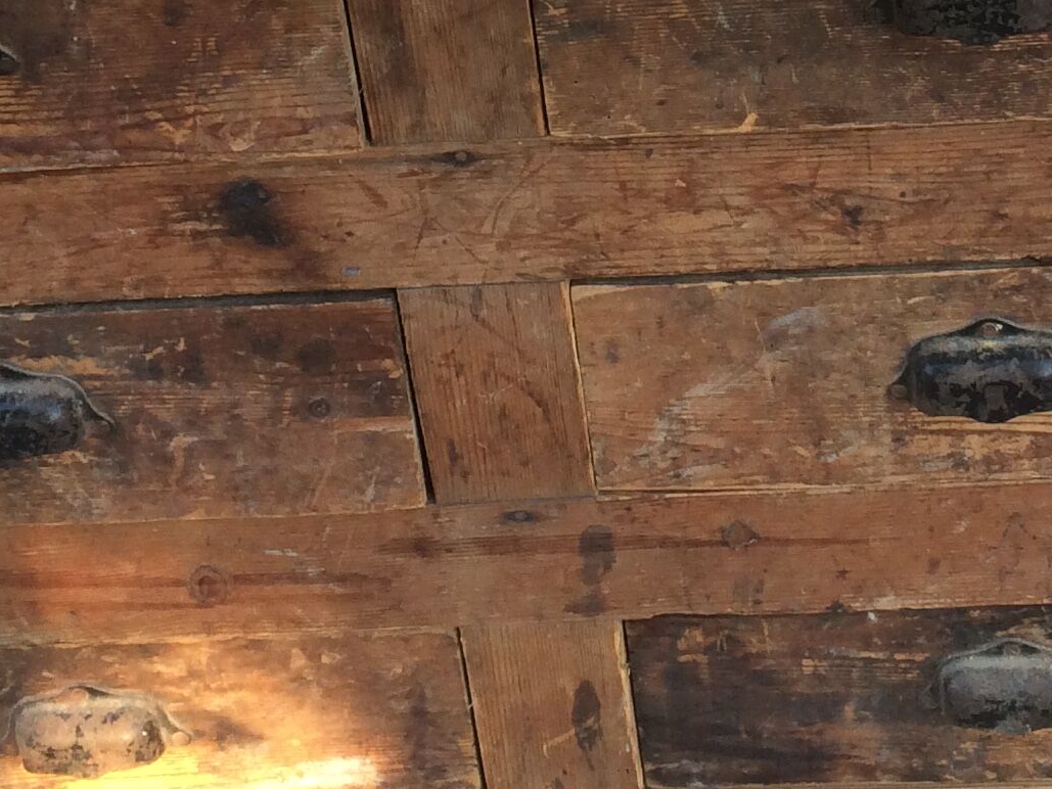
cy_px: -231
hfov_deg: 21.0
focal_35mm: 92
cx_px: 850
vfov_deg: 15.3
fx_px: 2796
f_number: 2.2
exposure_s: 1/100
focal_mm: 4.15
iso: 50
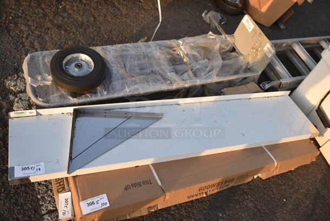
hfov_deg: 57.2
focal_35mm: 33
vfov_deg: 40.1
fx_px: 303
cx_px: 165
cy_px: 110
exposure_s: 1/125
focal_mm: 22
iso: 100
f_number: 5
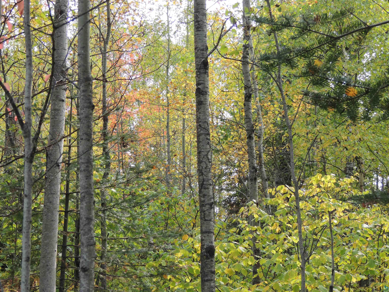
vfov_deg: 24.4
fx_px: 674
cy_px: 146
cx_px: 194
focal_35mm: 60
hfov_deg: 32.2
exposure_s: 1/160
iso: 100
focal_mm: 10.7
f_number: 3.7
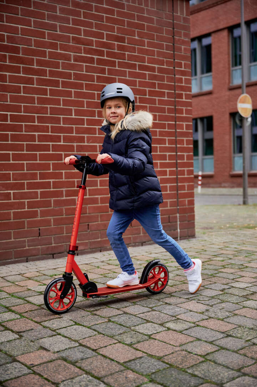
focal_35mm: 46
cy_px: 194
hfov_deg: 29.2
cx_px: 128
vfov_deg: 42.8
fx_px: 493
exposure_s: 1/400
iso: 1250
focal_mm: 46
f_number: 2.8
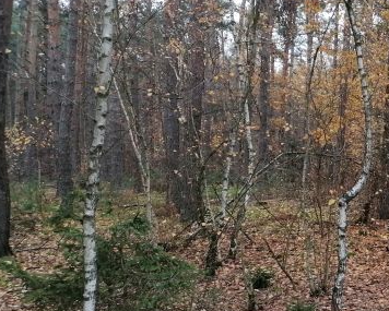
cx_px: 541
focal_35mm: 74
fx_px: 852
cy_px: 225
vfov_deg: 20.6
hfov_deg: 22.3
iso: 64
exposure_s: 1/100
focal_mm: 4.75
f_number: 1.8
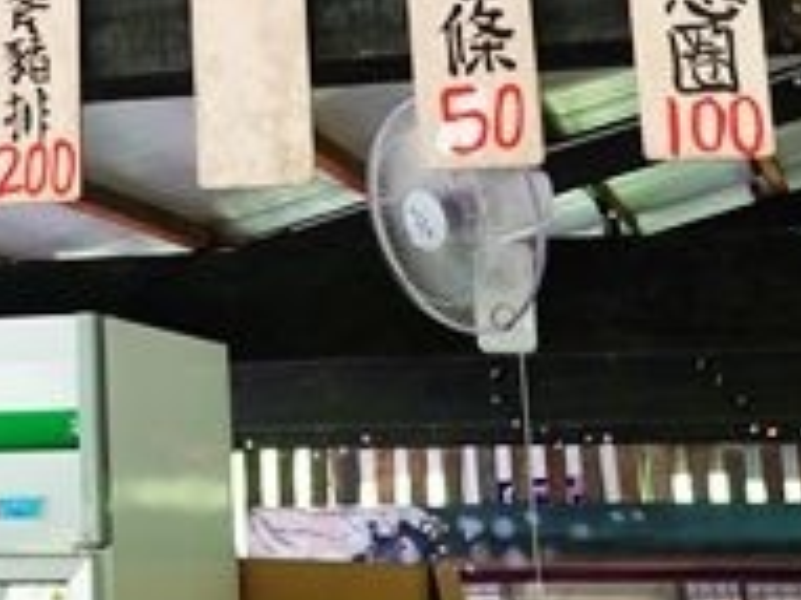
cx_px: 4
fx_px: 2266
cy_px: -283
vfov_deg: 14.2
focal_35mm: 98
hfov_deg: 19.5
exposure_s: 1/30
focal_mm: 11.06
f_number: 3.2
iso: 200
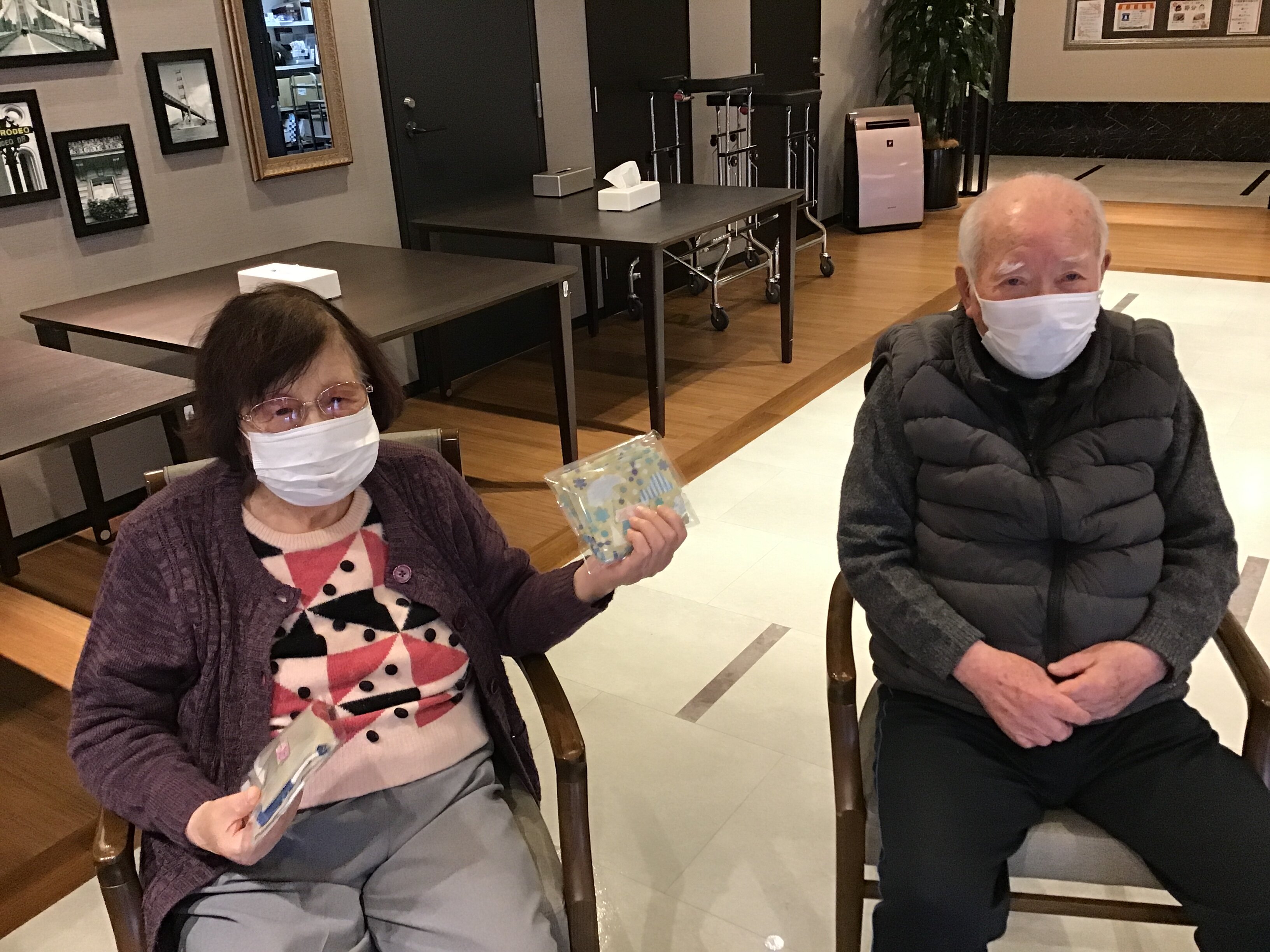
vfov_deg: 45.4
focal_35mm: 31
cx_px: 635
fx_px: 1137
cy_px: 476
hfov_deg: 58.4
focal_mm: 3.3
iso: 160
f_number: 2.4
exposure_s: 1/30
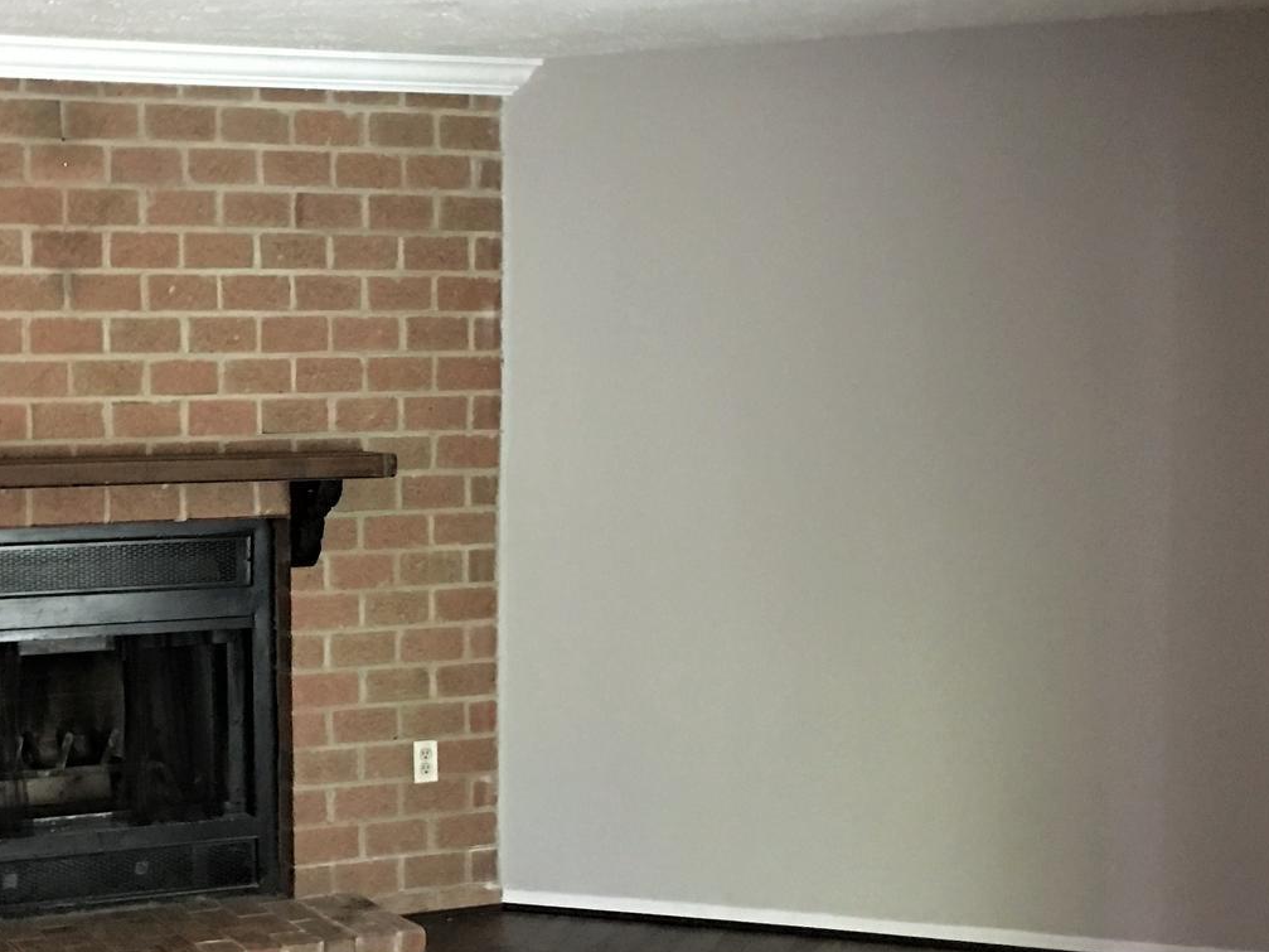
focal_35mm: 59
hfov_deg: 32.0
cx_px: 297
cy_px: 580
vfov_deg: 24.8
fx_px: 2163
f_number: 2.2
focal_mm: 4.15
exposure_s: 1/4
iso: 160
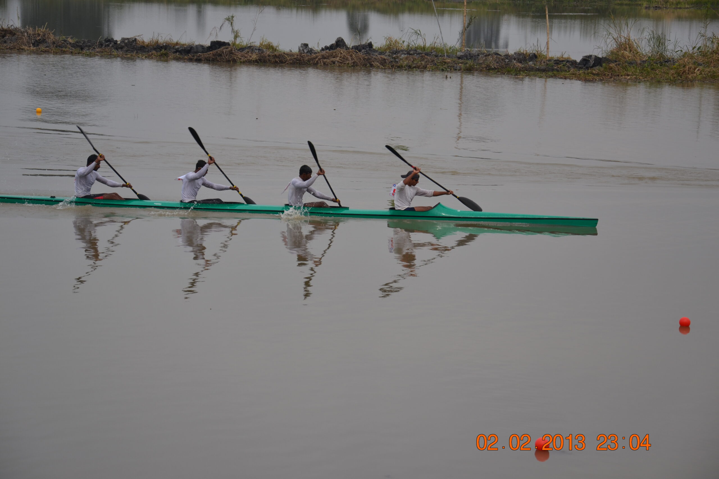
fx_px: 2397
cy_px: 240
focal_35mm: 120
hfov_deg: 17.1
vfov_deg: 11.4
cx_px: 360
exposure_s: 1/500
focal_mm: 80
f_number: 5.6
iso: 100
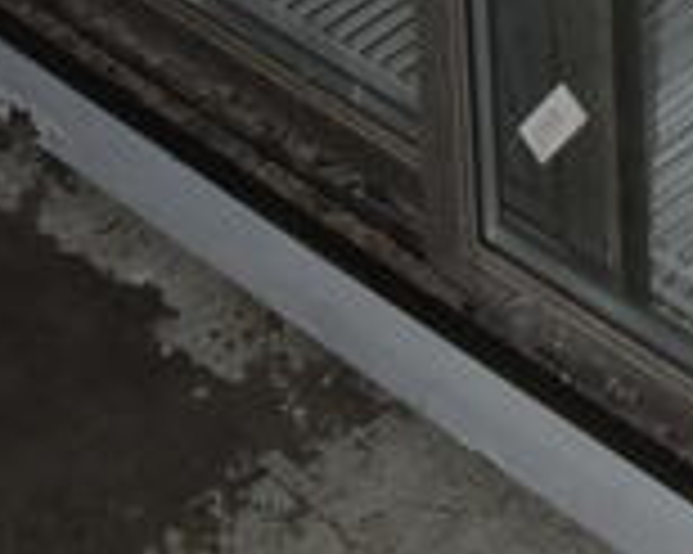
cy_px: -1025
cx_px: 688
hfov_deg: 12.7
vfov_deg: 8.7
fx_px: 3075
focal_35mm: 150
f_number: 5.6
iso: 280
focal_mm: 18
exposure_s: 1/30
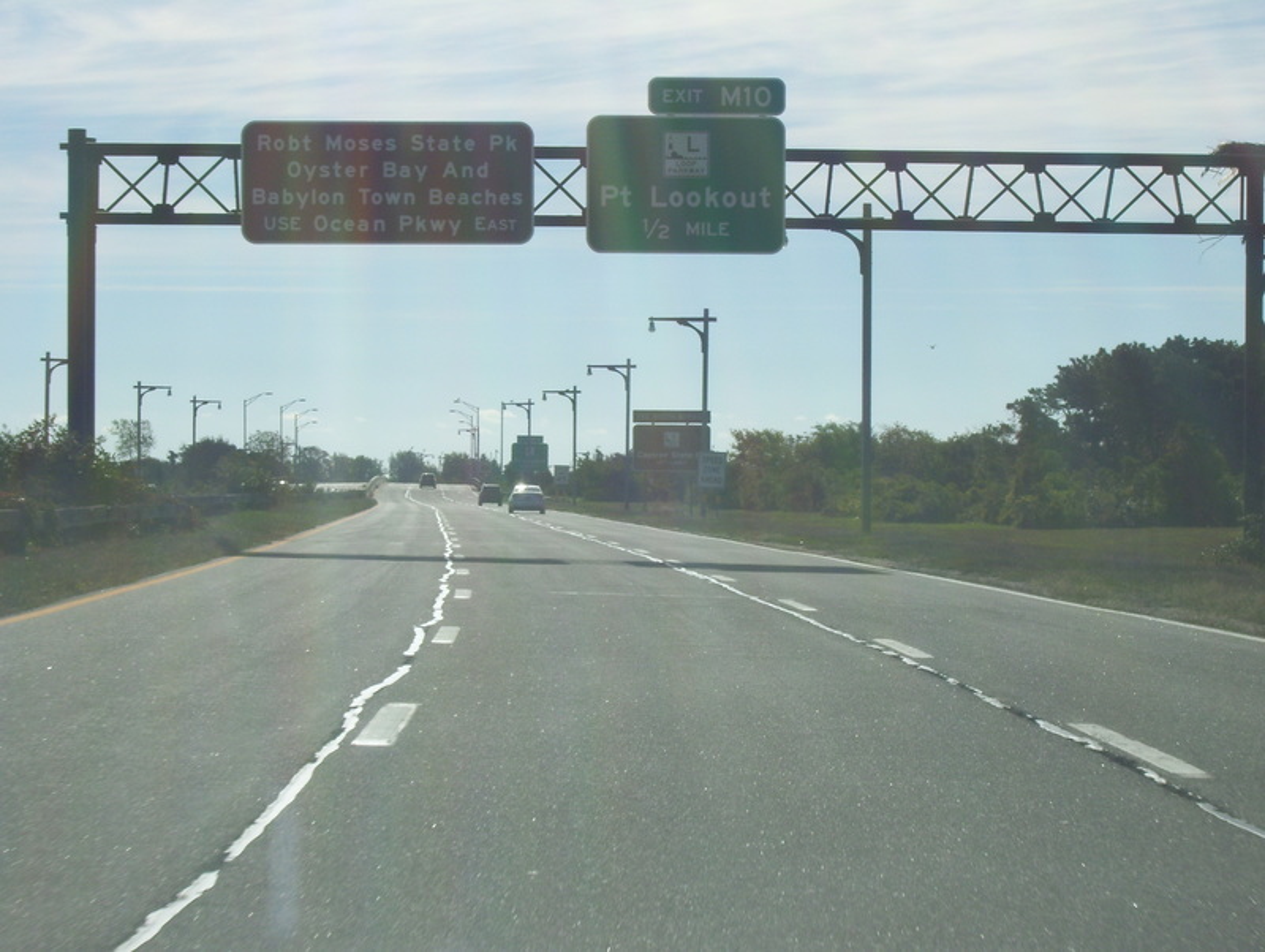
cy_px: 476
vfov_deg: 13.7
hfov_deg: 18.2
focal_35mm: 108
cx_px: 632
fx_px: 3951
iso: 80
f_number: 8
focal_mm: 18
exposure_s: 1/500
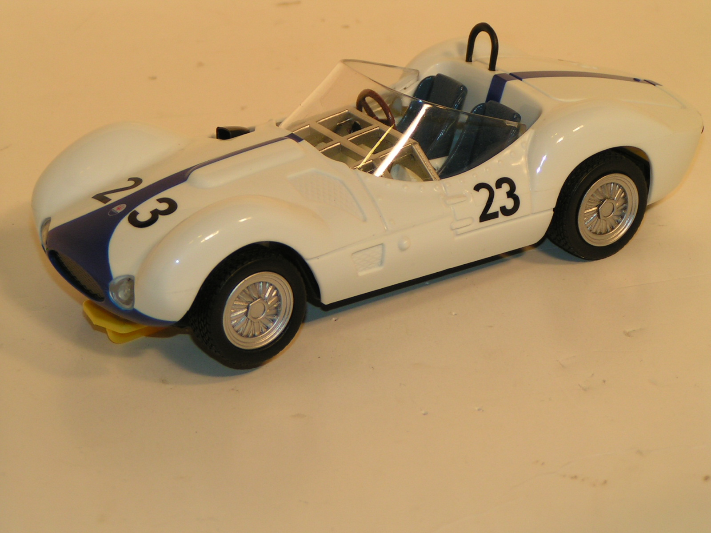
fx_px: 2793
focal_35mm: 136
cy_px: 266
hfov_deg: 14.5
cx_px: 356
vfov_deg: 10.9
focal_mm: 20.9
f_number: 3.5
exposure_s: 1/250
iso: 50
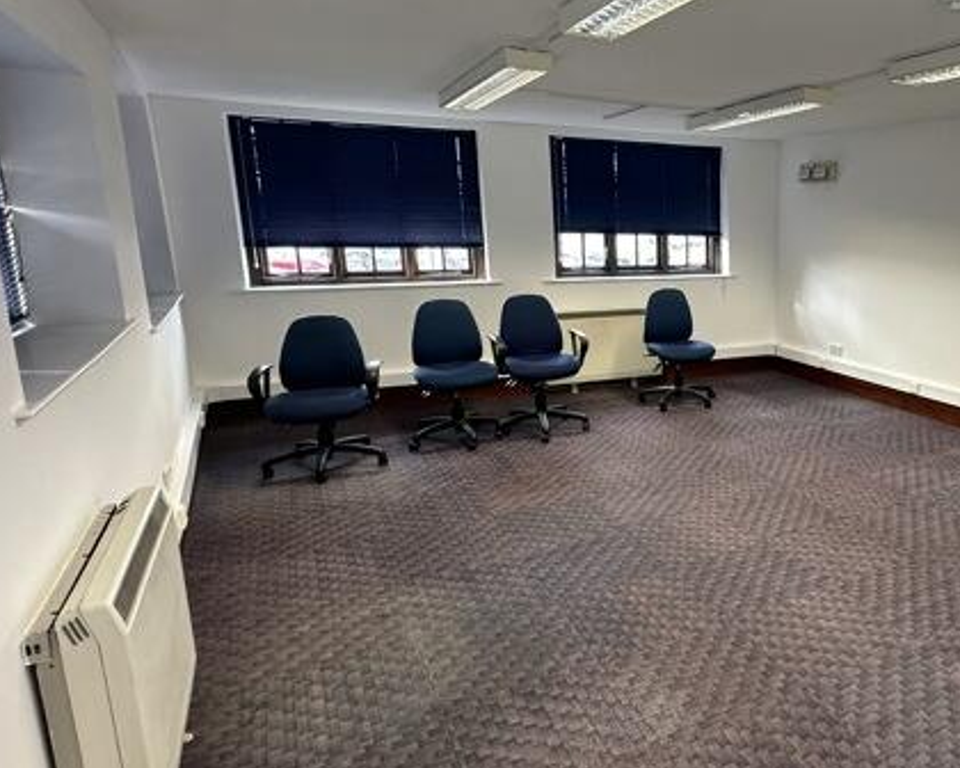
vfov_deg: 54.9
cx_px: 786
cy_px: 370
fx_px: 739
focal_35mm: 26
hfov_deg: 60.0
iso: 160
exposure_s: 1/99
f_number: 2.2
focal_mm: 2.22
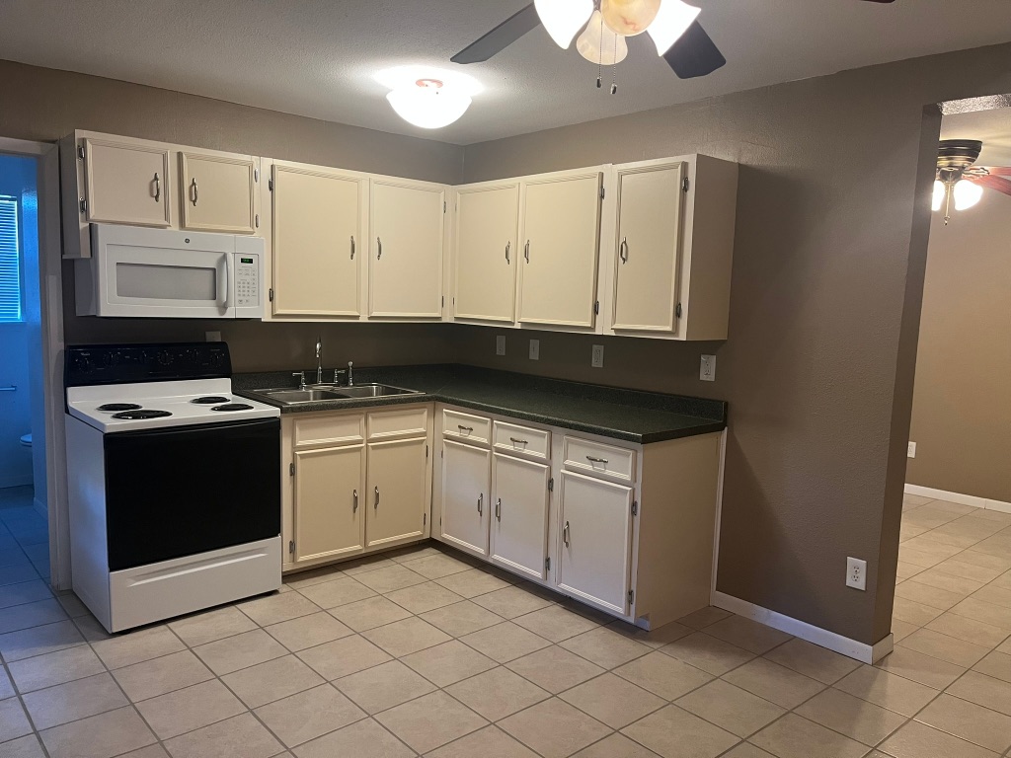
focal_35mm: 26
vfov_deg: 53.1
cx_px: 506
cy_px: 379
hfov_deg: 67.3
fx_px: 759
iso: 200
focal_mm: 5.1
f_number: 1.6
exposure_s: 1/60
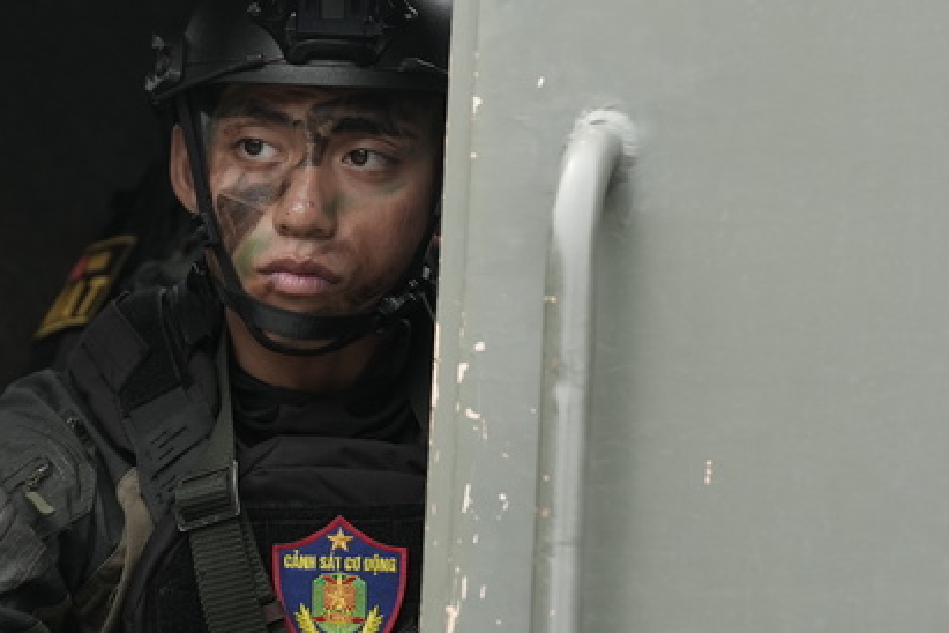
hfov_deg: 8.1
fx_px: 6722
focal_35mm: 255
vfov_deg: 5.4
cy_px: 397
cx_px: 271
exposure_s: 1/500
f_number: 4
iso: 320
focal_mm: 105
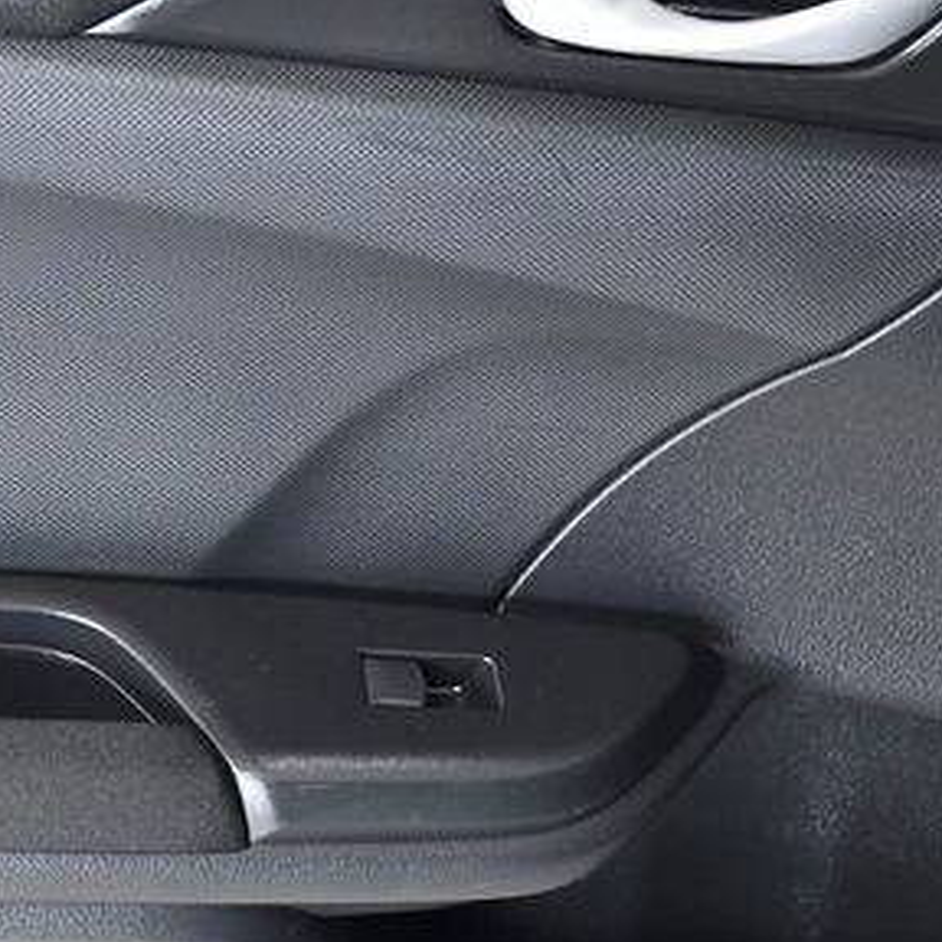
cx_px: 170
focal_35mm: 136
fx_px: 4187
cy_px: 404
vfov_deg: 12.8
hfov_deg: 12.8
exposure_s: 1/125
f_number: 5.6
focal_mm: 48
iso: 2500
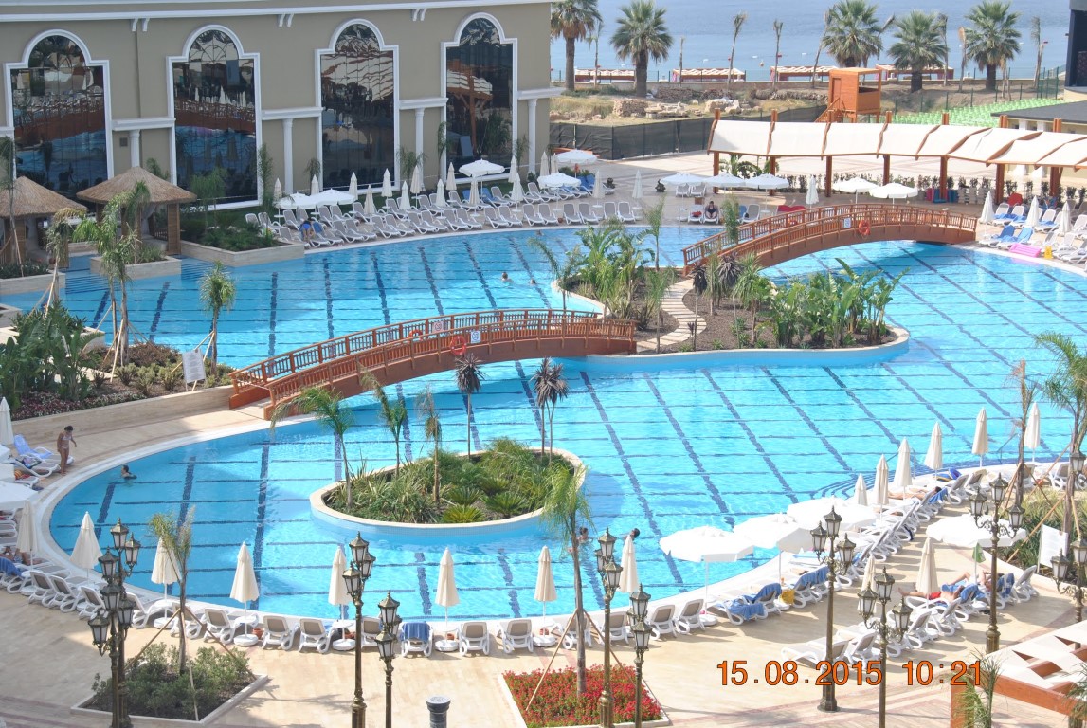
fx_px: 2358
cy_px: 364
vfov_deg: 17.5
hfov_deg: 26.0
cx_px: 544
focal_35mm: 78
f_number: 8
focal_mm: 52
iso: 100
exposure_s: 1/250
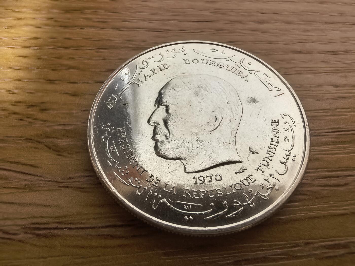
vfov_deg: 56.8
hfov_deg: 71.6
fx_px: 246
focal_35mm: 24
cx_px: 178
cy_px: 133
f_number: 2.2
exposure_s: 1/25
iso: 640
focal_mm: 1.68
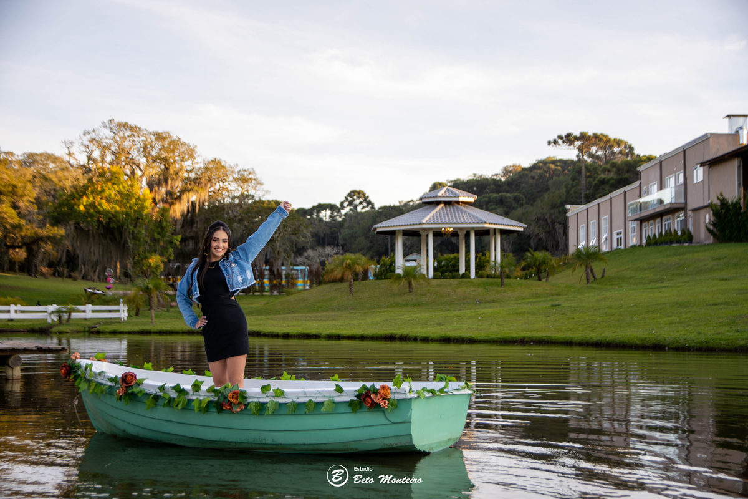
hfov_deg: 38.9
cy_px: 250
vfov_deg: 26.5
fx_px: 1060
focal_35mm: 51
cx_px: 374
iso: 100
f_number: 2.8
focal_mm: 34
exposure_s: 1/250
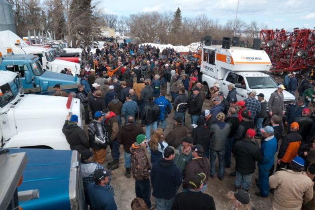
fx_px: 236
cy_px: 105
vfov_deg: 47.9
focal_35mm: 27
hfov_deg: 67.4
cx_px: 158
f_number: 6.3
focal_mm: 18
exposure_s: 1/250
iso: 100
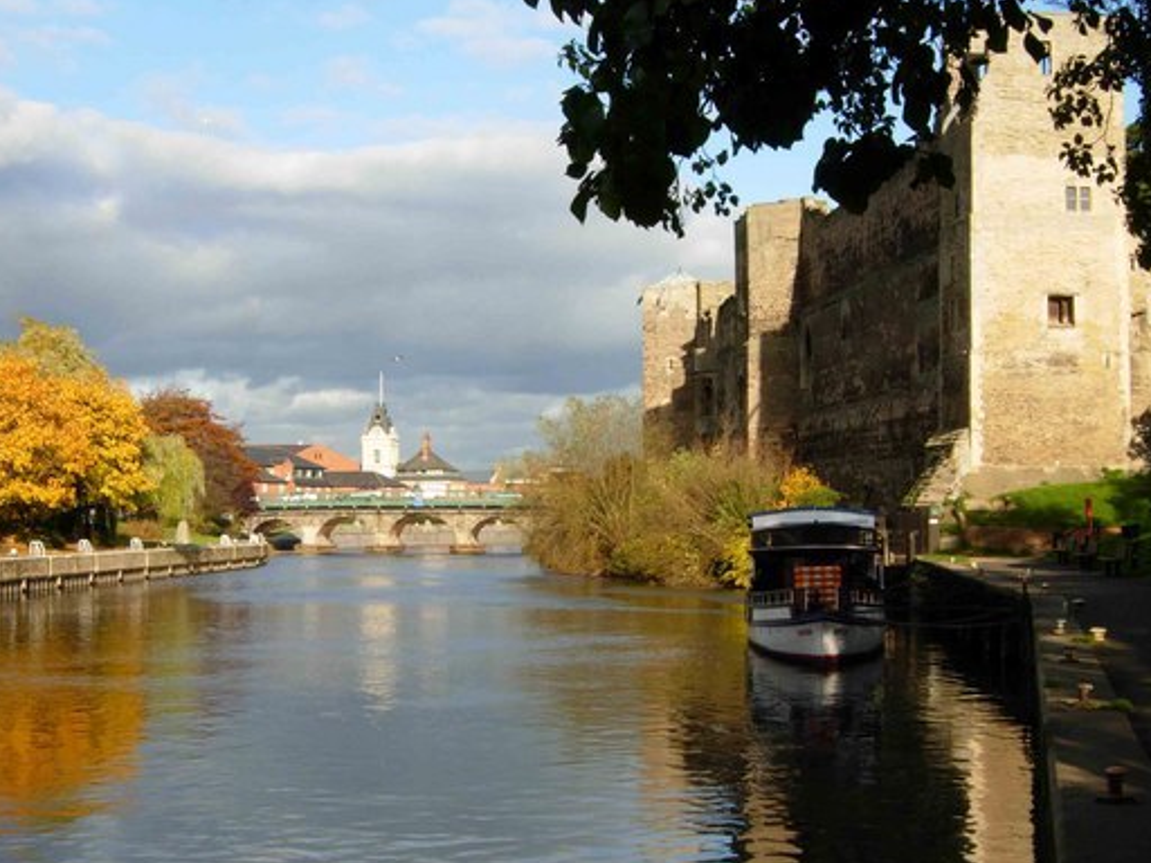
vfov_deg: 24.4
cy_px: 479
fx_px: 1995
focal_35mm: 60
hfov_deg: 32.2
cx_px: 593
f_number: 6.9
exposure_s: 1/111
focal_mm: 10.1
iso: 50
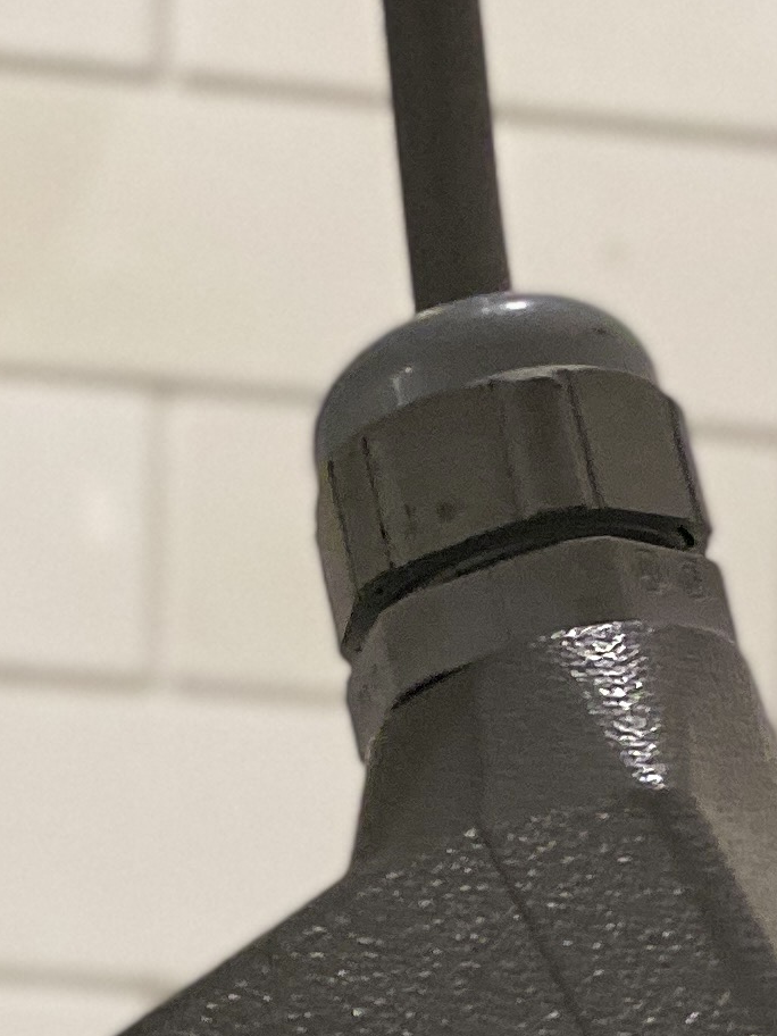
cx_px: 506
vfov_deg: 14.5
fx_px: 3442
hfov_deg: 12.9
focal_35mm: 115
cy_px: 2006
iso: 320
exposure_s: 1/50
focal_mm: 4.25
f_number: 1.8
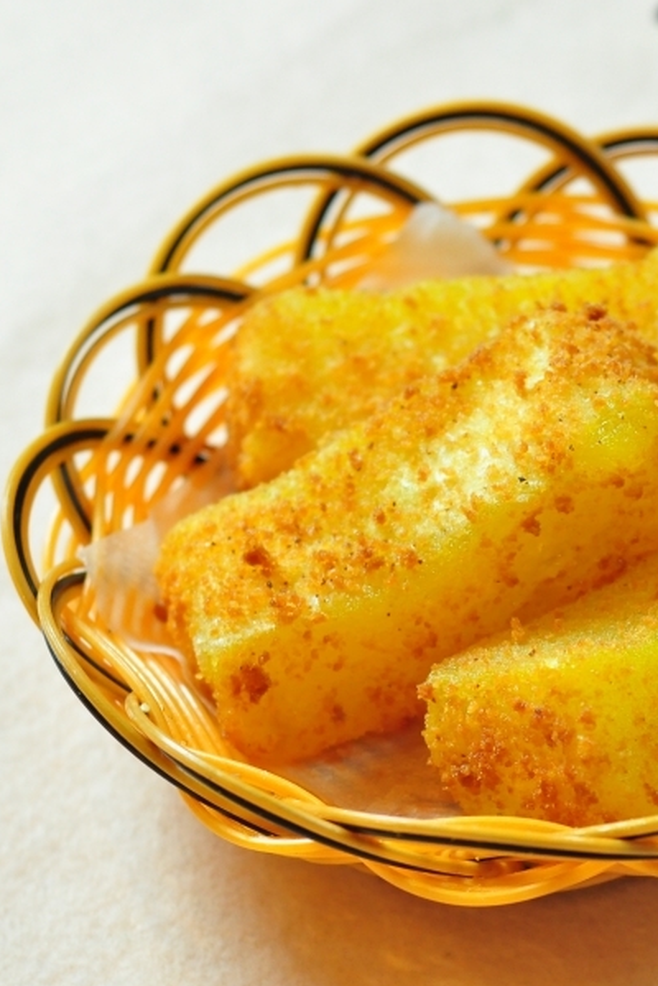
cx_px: 577
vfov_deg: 16.0
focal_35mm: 128
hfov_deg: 10.7
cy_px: 540
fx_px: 3505
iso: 800
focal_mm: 50
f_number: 3.2
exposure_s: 1/80
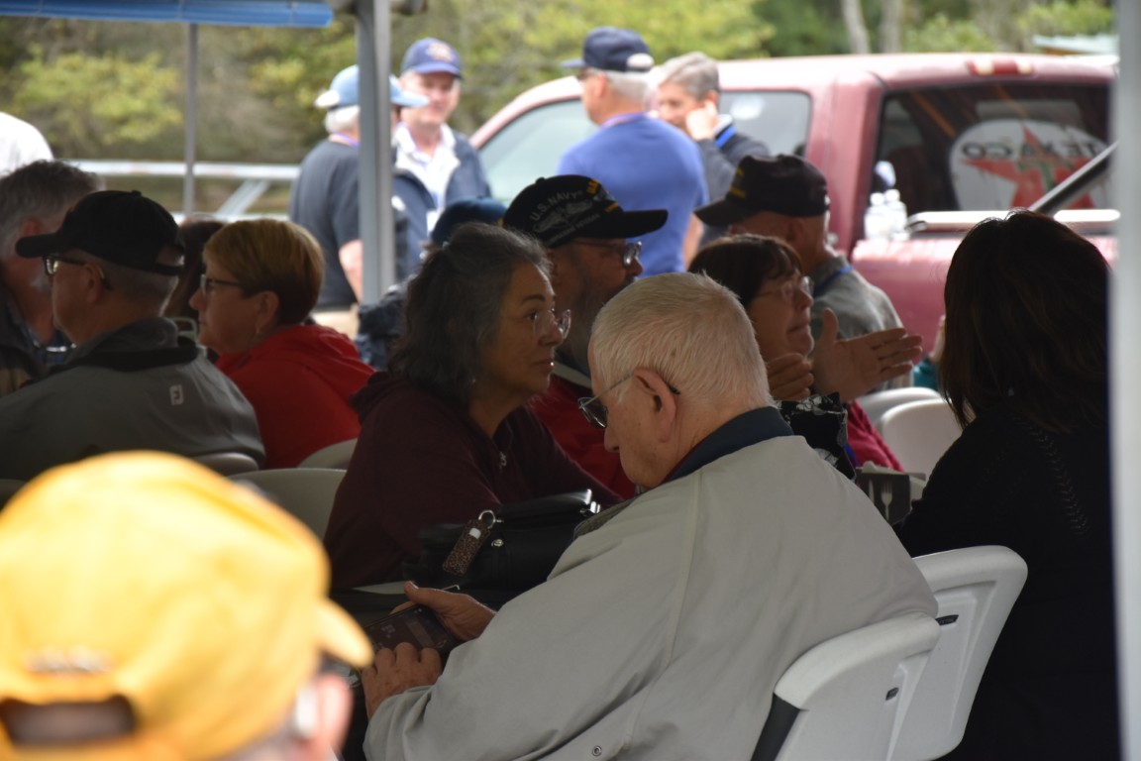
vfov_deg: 8.7
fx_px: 4991
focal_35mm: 158
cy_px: 380
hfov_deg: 13.0
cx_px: 570
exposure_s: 1/250
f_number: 5.6
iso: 500
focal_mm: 105
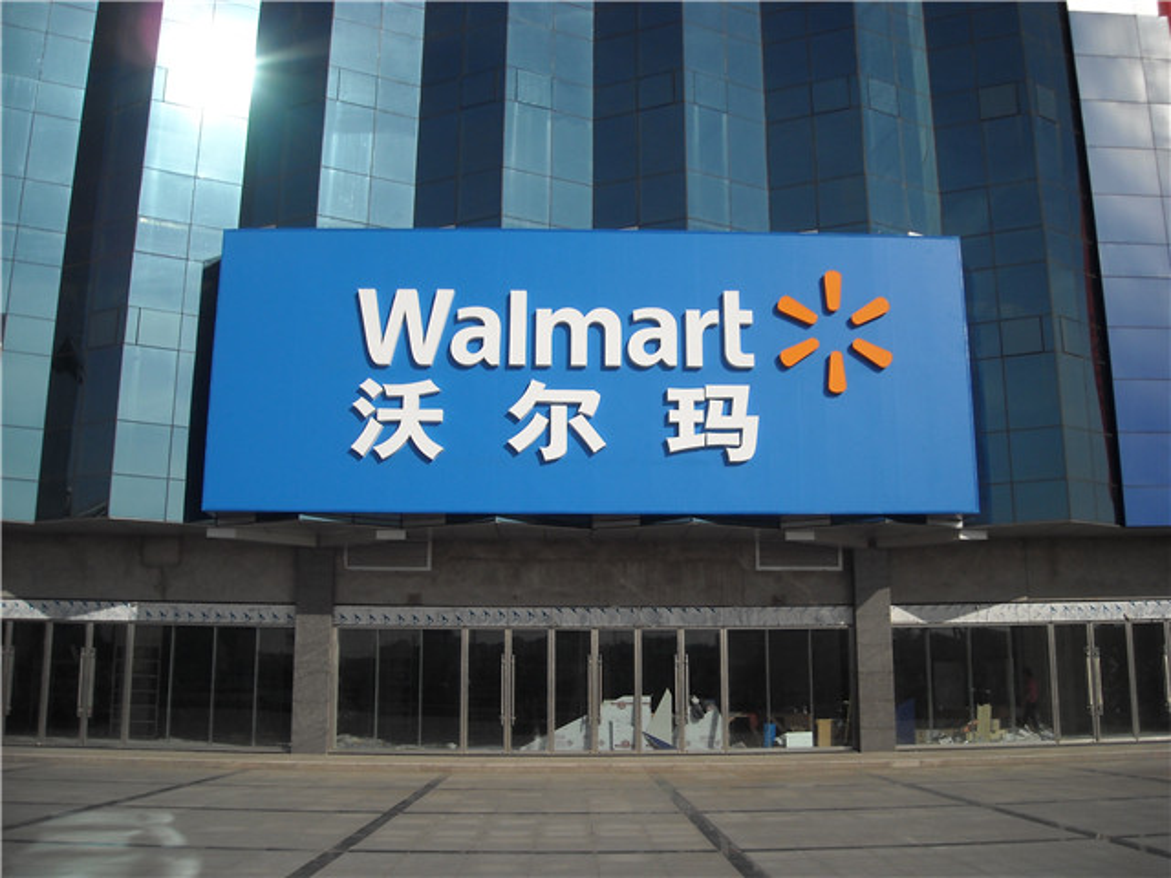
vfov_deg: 40.7
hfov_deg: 52.6
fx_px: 1184
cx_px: 586
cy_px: 439
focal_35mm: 35
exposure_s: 1/593
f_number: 5.6
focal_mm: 5.7
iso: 64
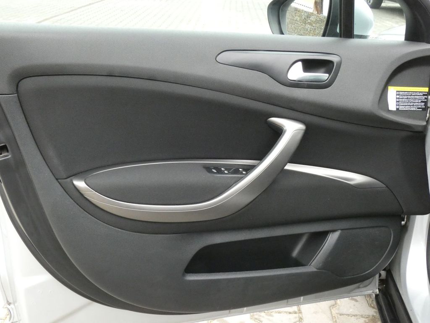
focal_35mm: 41
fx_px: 509
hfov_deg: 45.8
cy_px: 162
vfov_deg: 35.1
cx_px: 215
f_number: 5
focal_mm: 7.3
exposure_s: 1/80
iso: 1000
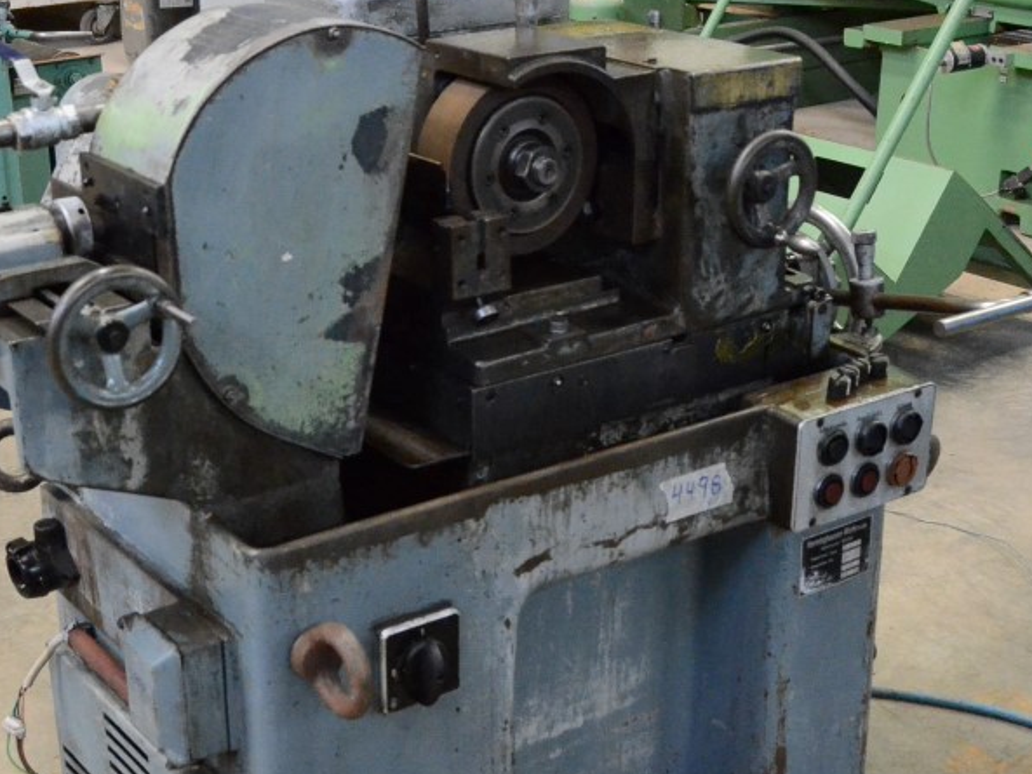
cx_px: 457
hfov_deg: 33.2
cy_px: 463
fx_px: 1729
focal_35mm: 58
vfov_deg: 25.2
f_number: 5
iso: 6400
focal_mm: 22
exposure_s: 1/100
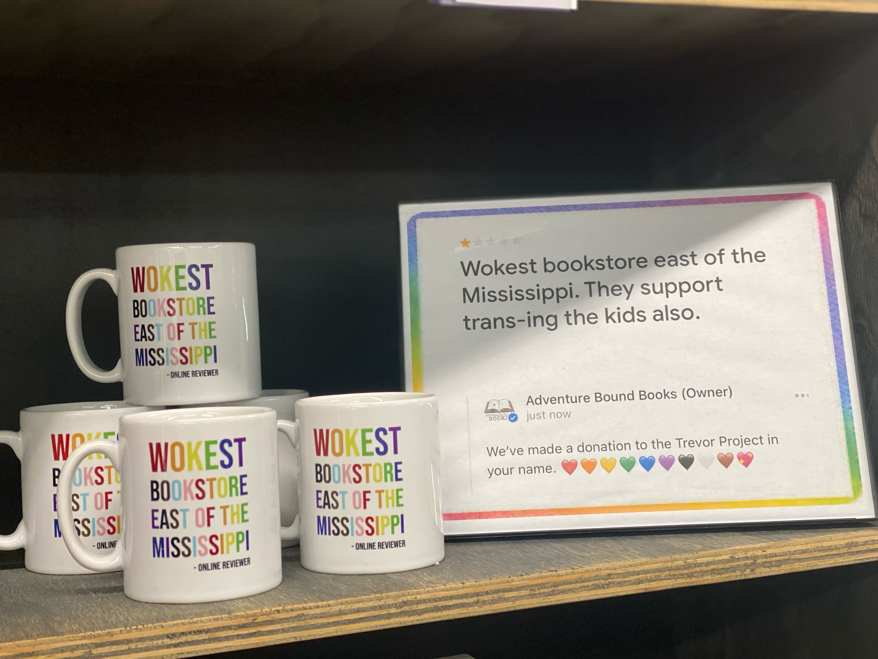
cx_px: 442
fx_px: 1344
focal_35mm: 53
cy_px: 330
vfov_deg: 27.5
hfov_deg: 36.2
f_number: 2
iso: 200
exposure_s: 1/120
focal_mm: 6
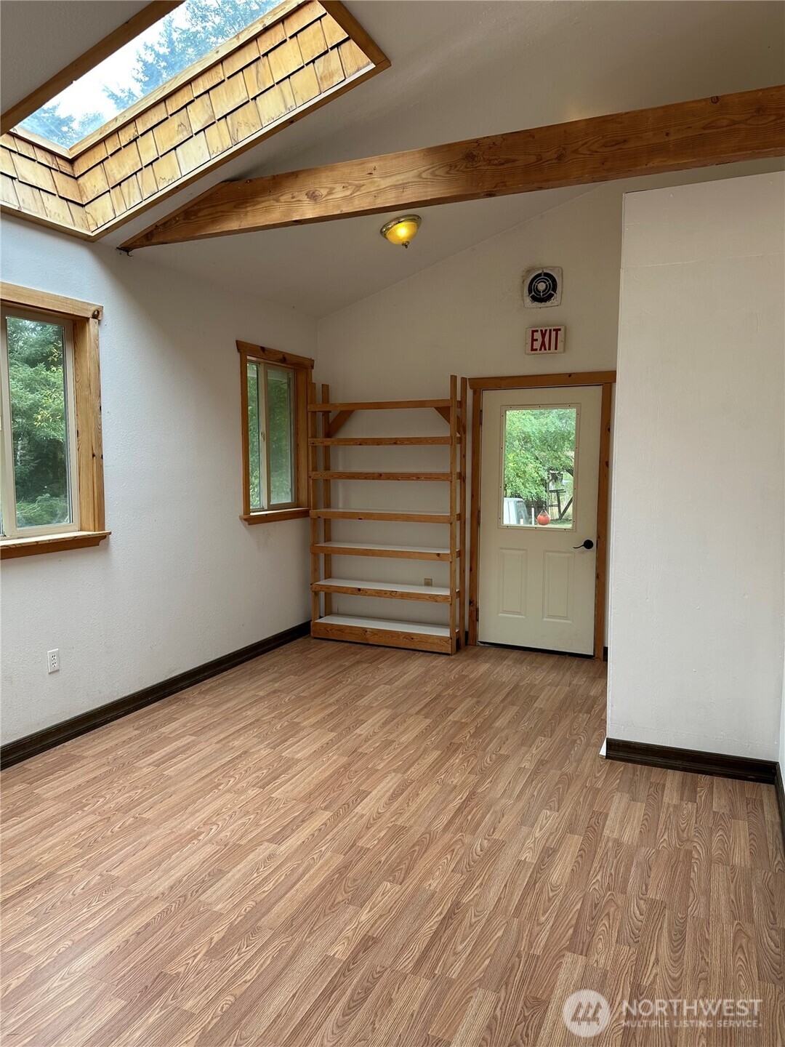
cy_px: 524
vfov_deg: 71.6
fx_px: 726
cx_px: 392
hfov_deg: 56.8
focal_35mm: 24
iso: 64
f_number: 1.78
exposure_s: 1/132
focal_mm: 6.86
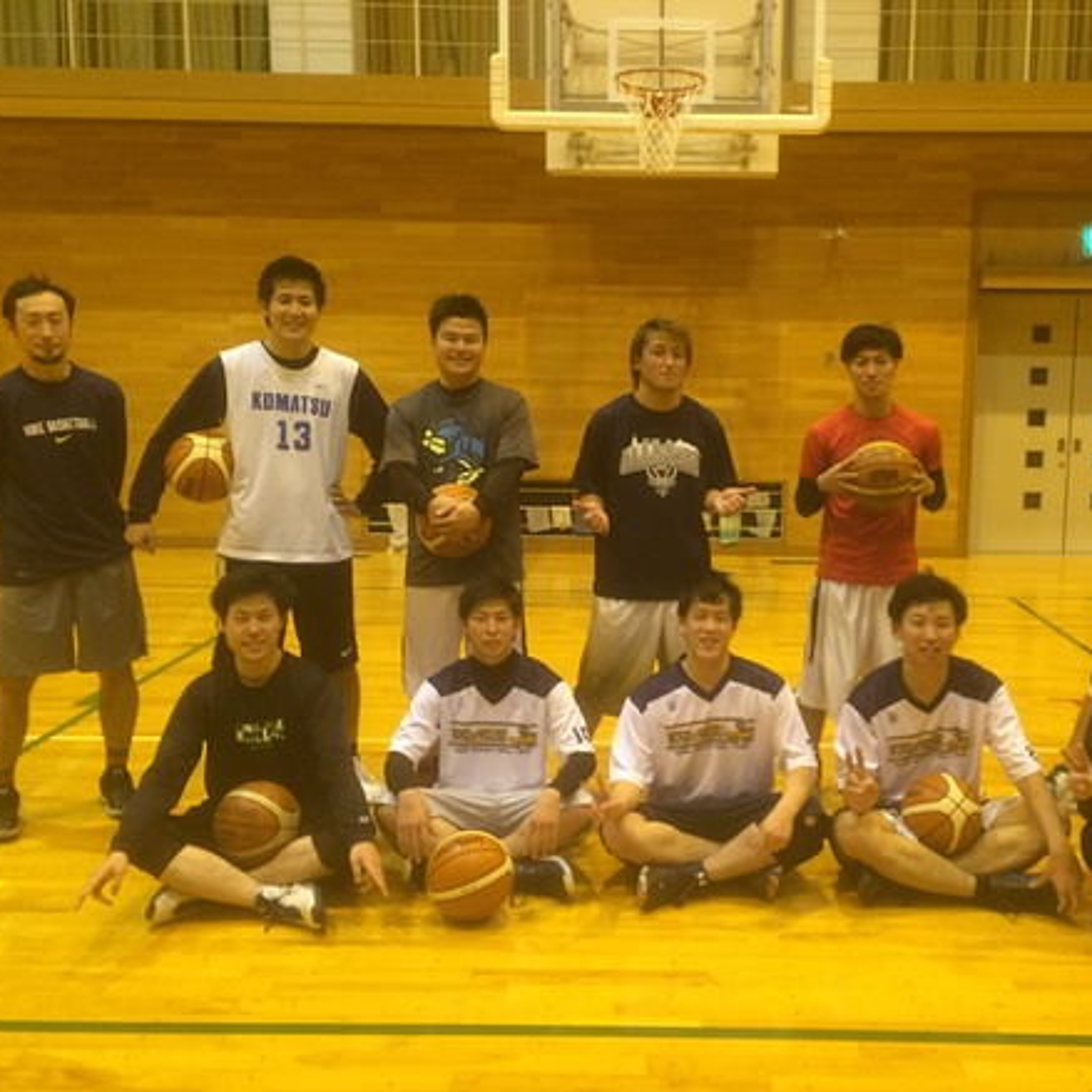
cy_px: 540
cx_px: 669
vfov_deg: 47.2
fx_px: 1249
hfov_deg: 46.9
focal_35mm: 35
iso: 125
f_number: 2.2
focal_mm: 4.15
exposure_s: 1/30
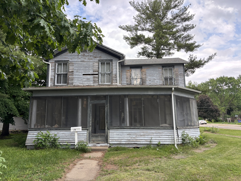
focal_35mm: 26
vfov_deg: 53.1
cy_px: 90
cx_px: 120
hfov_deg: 67.3
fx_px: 181
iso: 50
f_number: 1.6
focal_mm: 5.96
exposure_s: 1/368
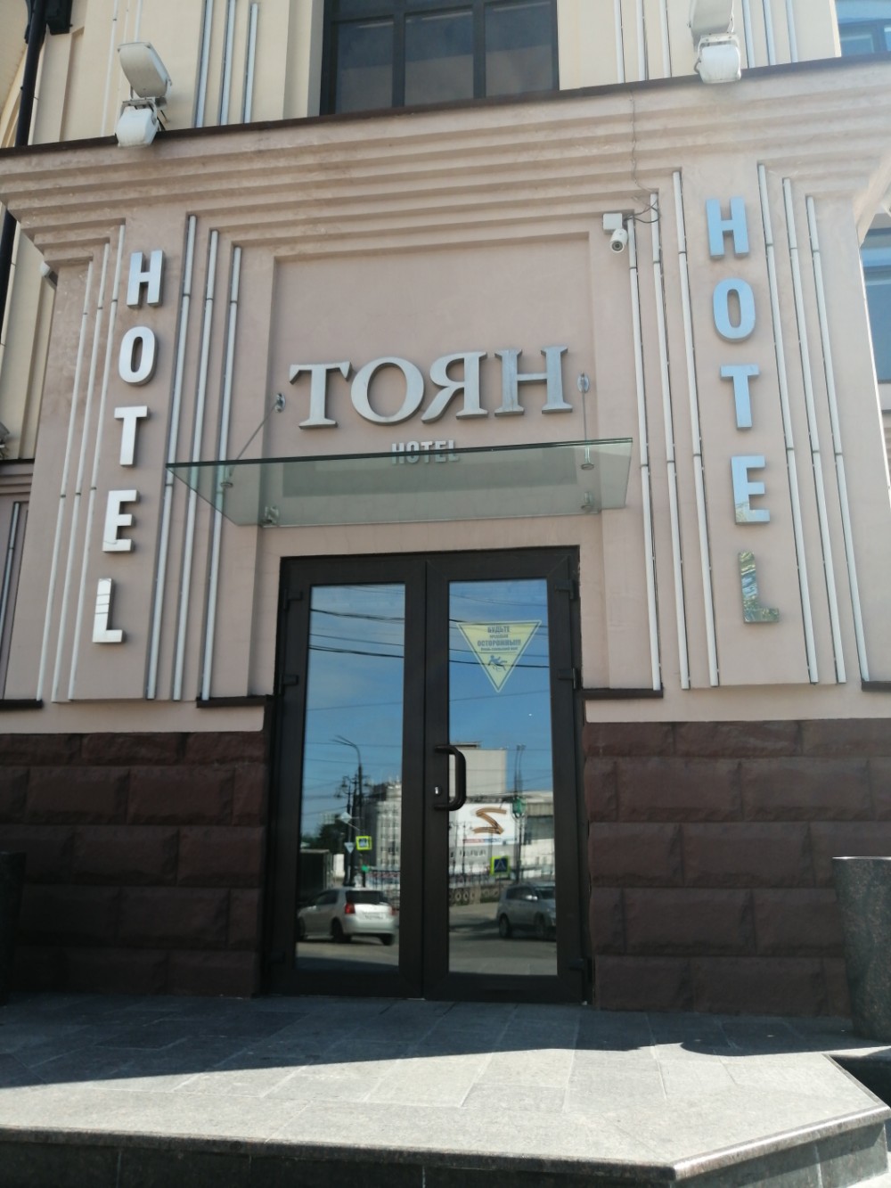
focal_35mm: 26
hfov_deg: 53.1
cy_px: 594
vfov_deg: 67.3
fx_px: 892
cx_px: 446
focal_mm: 3.62
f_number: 1.8
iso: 50
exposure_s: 1/556
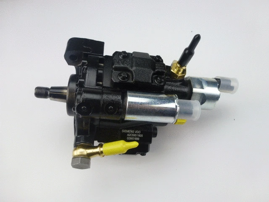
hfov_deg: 71.6
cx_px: 134
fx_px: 187
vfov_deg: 56.8
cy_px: 101
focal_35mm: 24
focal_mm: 4.3
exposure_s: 1/60
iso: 100
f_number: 3.3
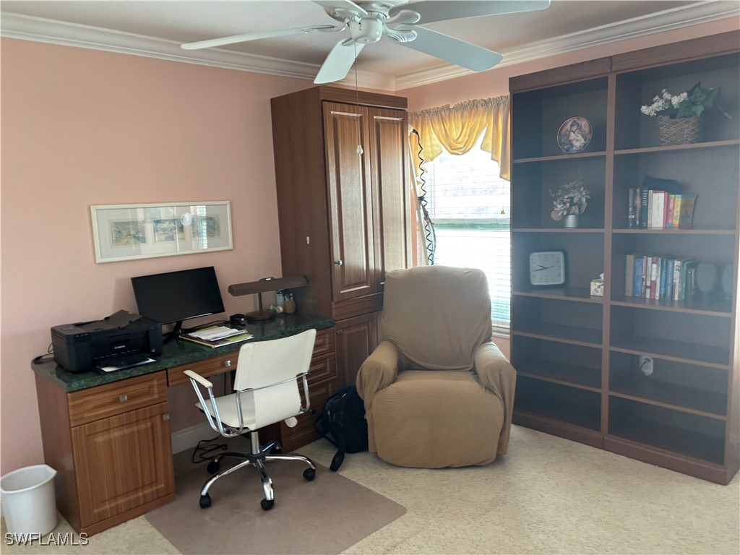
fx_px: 556
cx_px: 370
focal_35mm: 26
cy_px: 278
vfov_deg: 53.1
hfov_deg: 67.3
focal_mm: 5.96
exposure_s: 1/60
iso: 160
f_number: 1.6
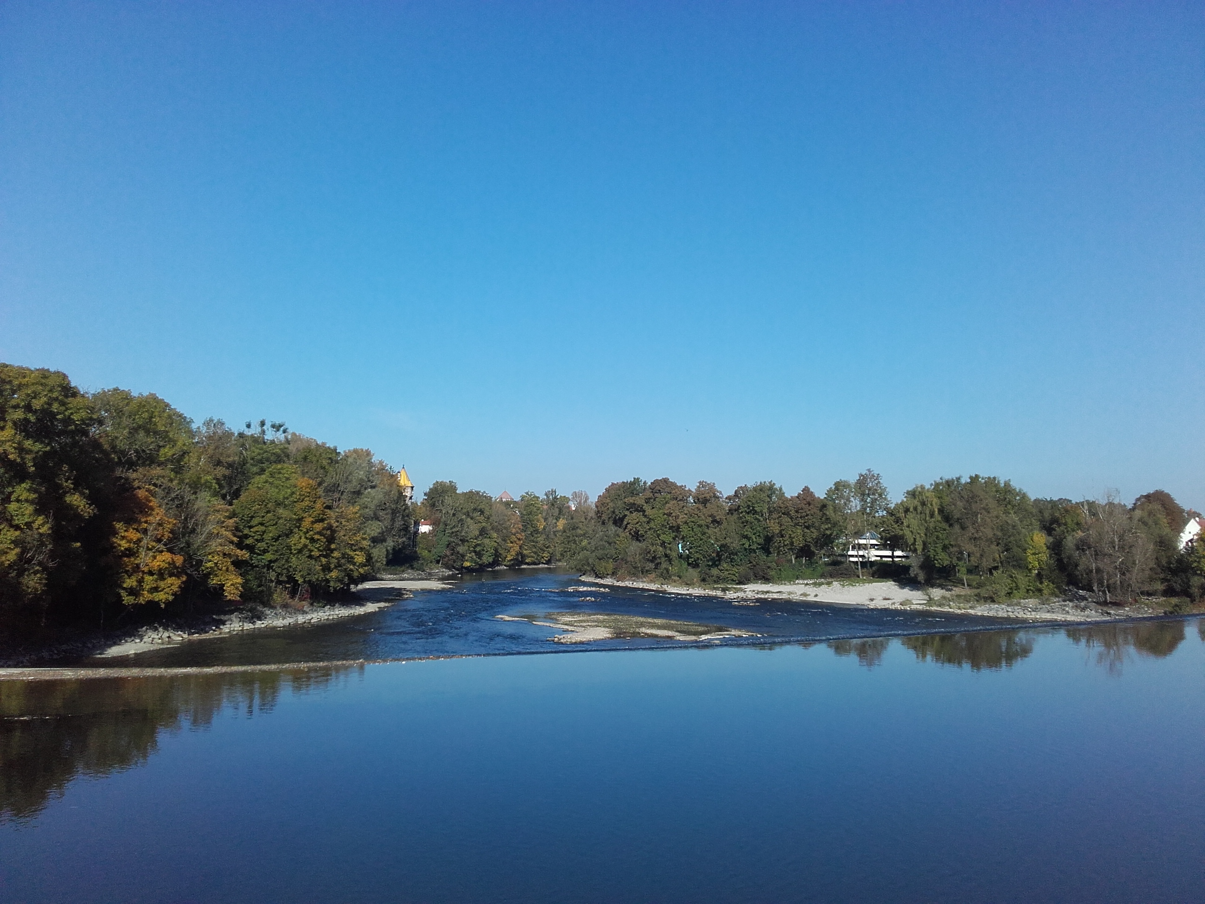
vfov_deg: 45.4
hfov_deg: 58.4
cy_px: 452
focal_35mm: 31
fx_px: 1079
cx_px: 602
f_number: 2.2
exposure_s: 1/1489
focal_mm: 3.31
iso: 50
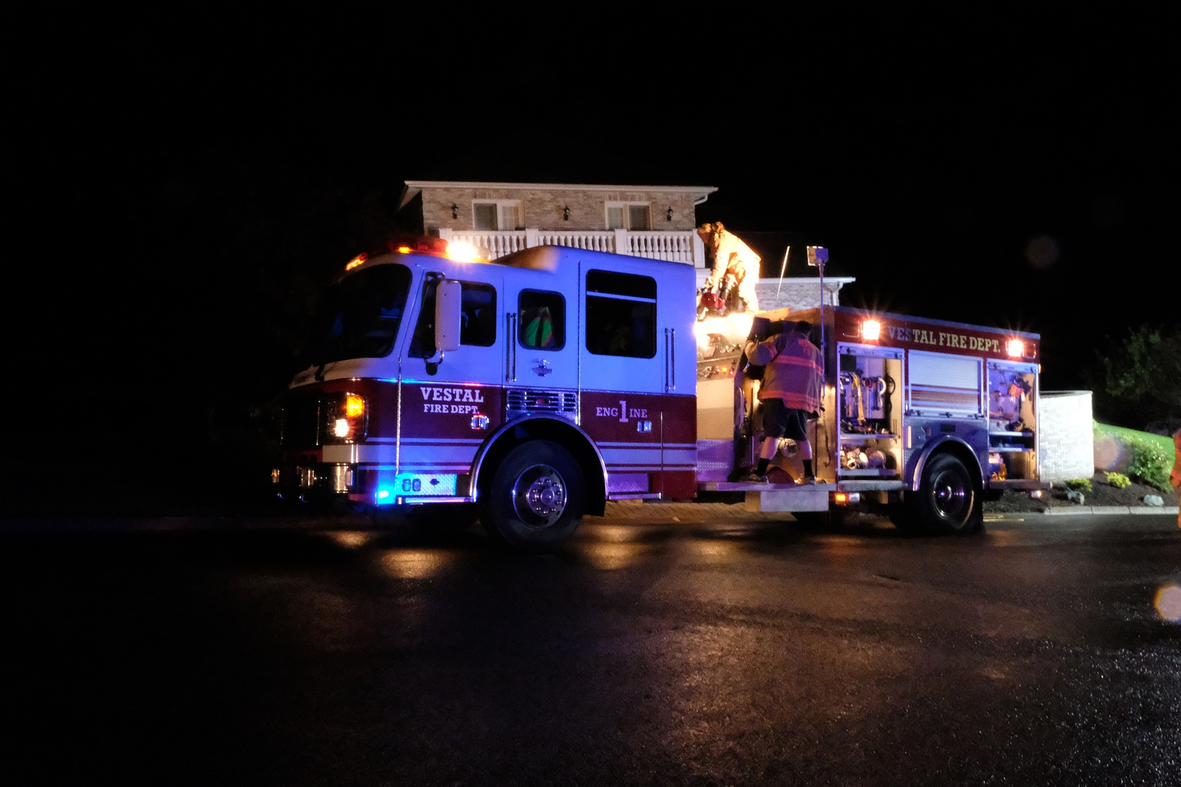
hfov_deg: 63.7
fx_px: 951
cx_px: 590
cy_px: 394
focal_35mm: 29
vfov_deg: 45.0
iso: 25600
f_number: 20
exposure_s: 1/13
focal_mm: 19
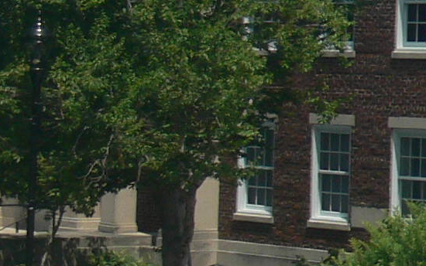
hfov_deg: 8.2
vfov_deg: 5.9
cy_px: -74
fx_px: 2555
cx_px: 1241
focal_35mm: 220
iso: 80
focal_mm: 7.4
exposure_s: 1/100
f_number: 5
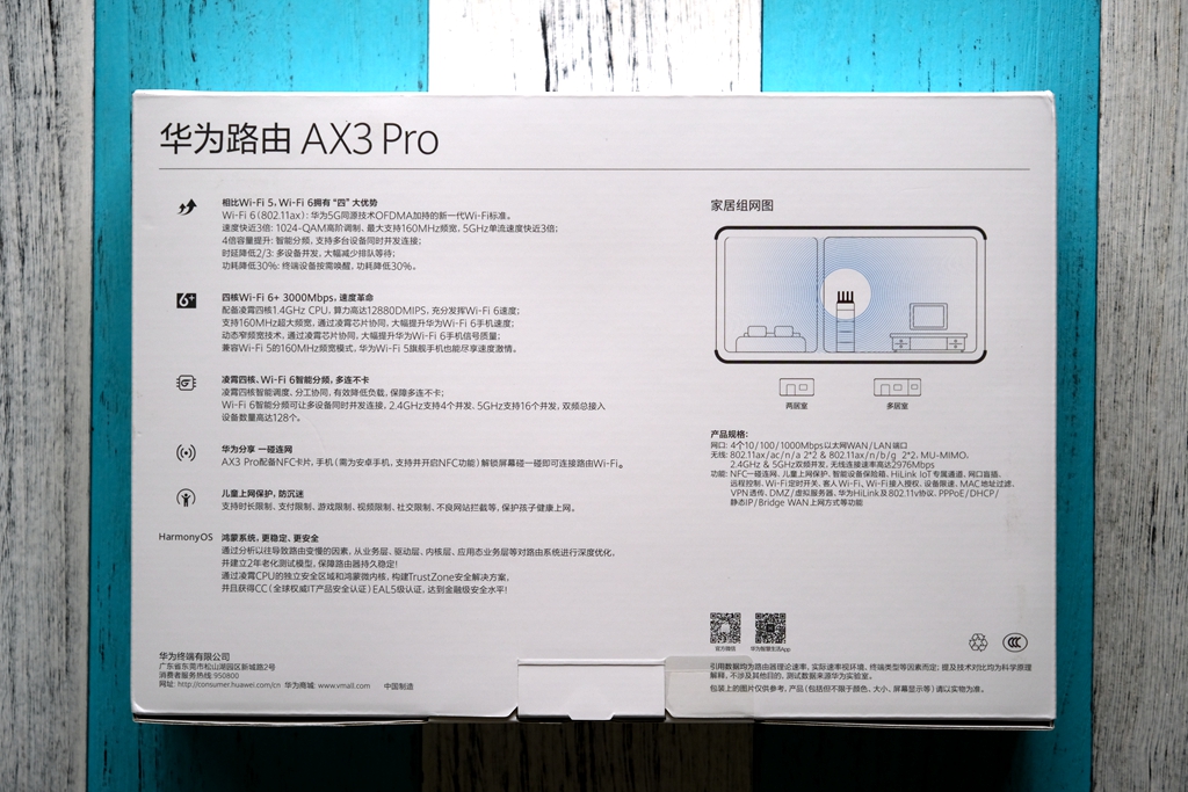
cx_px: 594
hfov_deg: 32.4
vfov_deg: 21.9
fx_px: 2046
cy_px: 396
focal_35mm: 62
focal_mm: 41.4
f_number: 2.8
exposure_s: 1/550
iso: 500
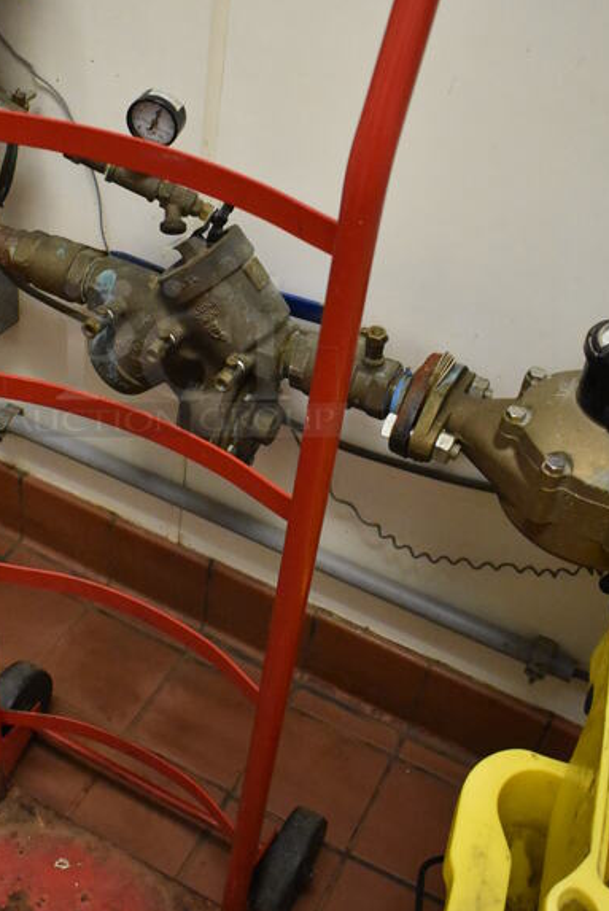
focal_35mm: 43
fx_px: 1089
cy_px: 354
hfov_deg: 30.8
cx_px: 172
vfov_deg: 45.1
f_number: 3.5
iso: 4000
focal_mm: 18
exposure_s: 1/125
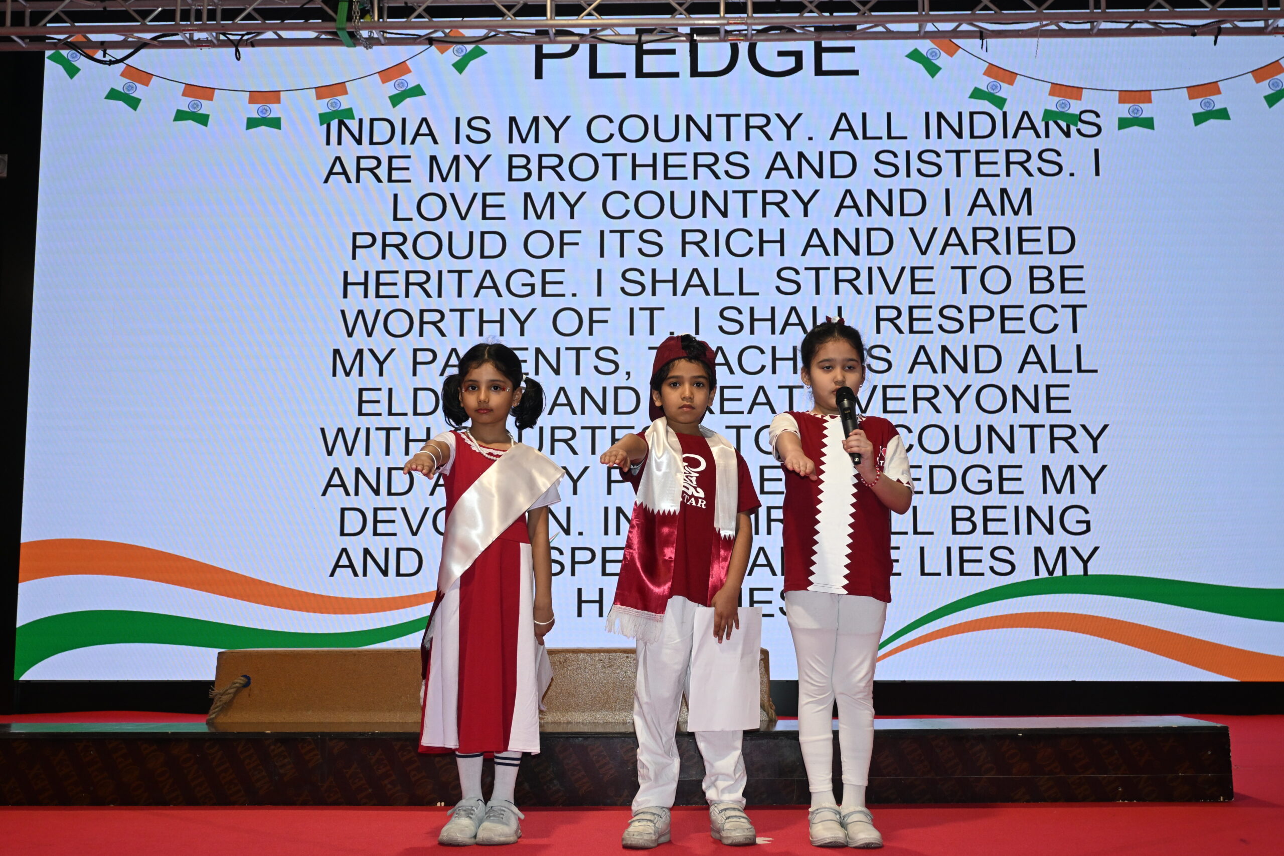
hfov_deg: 46.4
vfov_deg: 31.9
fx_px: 1498
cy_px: 428
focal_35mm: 42
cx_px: 642
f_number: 4.5
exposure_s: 1/100
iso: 640
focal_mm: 28
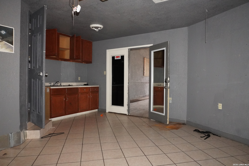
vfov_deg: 53.1
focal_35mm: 24
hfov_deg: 73.7
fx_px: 166
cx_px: 124
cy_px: 83
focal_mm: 16
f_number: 10
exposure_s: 1/160
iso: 5000
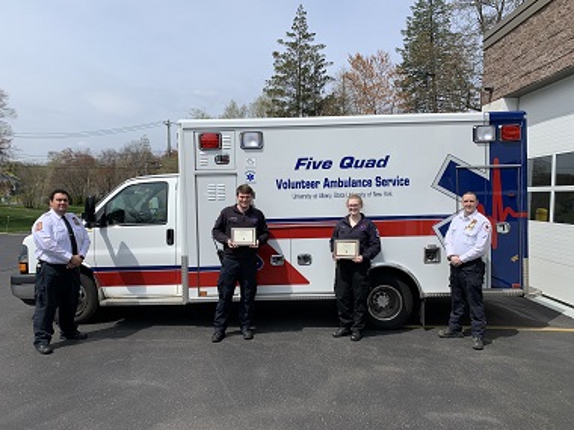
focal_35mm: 26
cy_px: 215
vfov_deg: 53.1
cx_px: 287
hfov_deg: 67.3
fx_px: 431
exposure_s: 1/3788
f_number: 1.8
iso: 25
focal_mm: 4.25
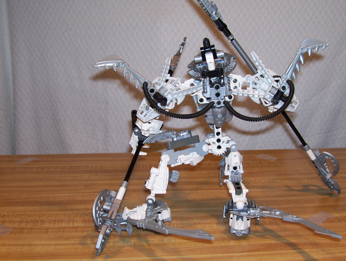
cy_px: 134
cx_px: 184
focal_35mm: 47
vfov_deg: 30.9
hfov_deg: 40.4
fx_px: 470
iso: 80
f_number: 2.7
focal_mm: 6
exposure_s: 1/60
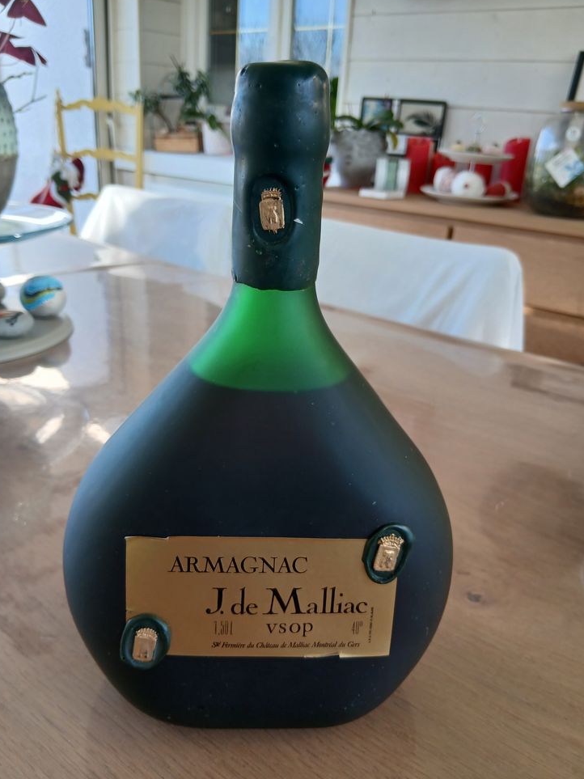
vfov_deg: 65.3
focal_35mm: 27
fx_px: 607
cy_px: 394
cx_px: 293
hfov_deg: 51.3
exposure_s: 1/50
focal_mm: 3.98
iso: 32
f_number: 1.8
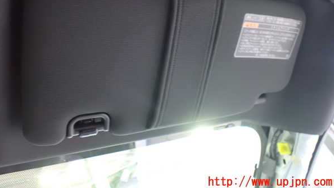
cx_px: 166
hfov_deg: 59.5
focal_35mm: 33
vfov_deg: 35.3
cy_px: 62
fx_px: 292
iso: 1600
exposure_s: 1/25
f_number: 2.3
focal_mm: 5.4
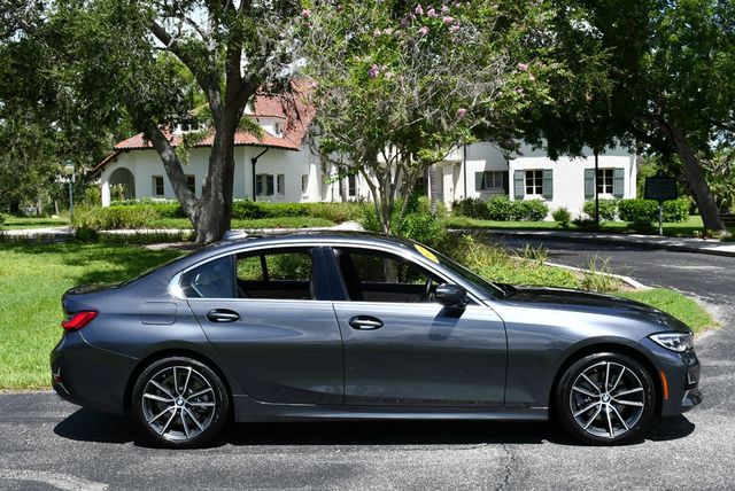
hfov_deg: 42.7
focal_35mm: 46
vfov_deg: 29.3
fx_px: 940
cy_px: 246
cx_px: 368
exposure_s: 1/250
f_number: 8
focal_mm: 23
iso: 110
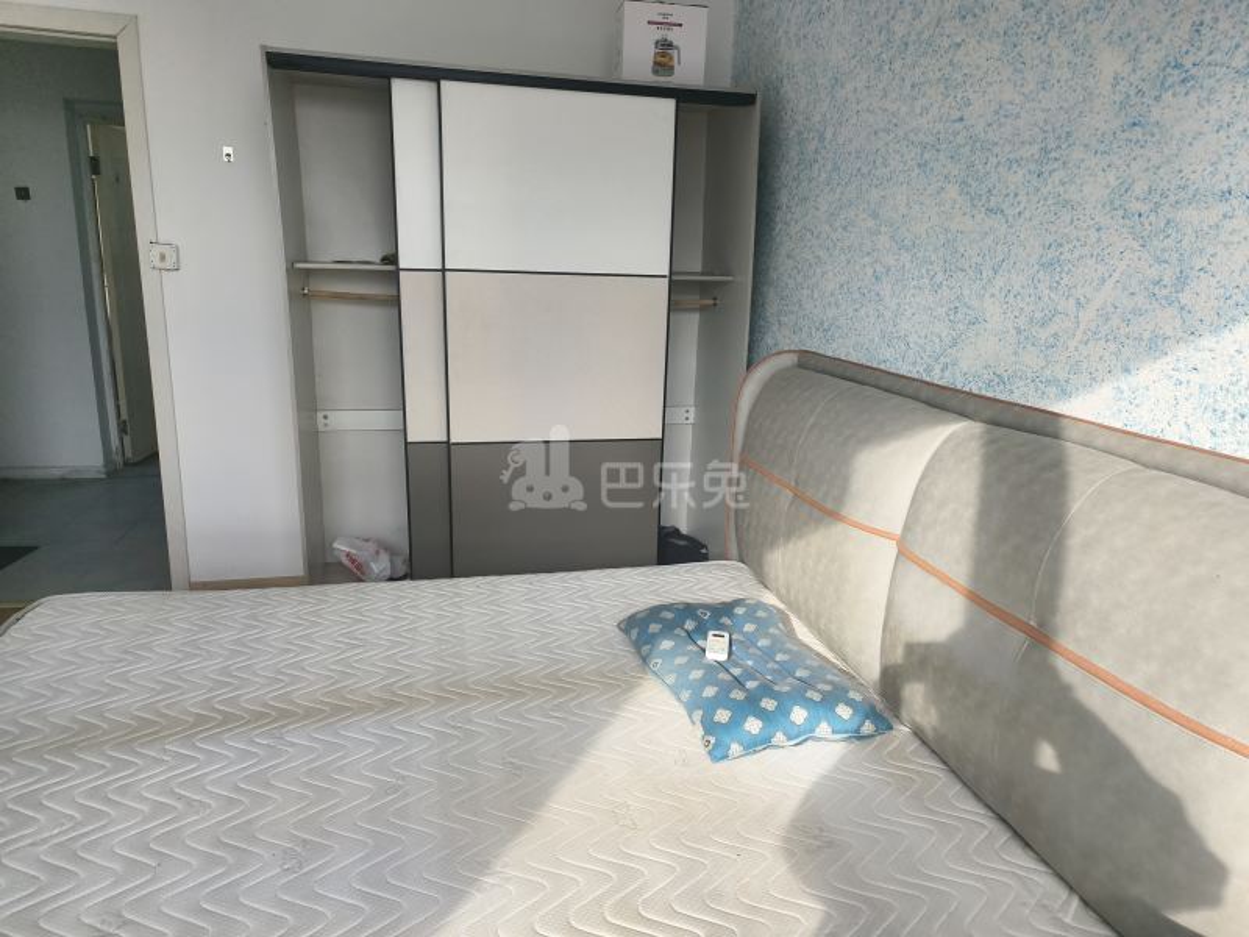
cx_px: 624
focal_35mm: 23
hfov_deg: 73.9
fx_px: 830
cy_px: 468
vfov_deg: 58.9
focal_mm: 6.54
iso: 72
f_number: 1.57
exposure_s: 1/520
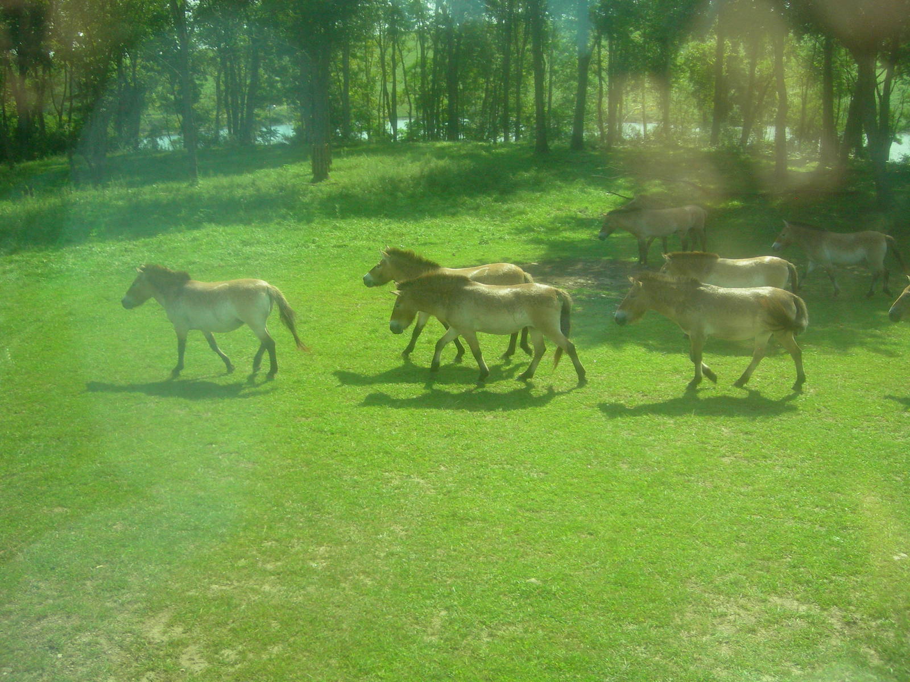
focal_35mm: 38
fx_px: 999
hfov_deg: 49.0
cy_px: 341
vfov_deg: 37.7
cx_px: 455
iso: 200
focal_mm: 7.8
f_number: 2.8
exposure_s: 1/124
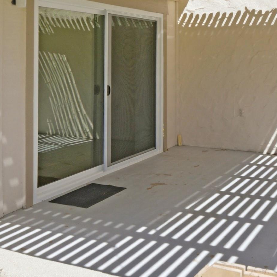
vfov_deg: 38.2
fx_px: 389
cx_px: 243
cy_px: 72
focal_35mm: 43
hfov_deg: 37.0
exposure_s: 1/500
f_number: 8
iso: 200
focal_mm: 16
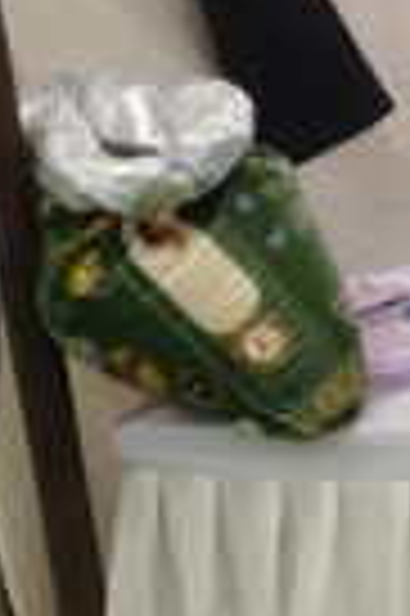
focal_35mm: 70
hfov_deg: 15.6
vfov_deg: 27.3
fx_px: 1199
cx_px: 806
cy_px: 4
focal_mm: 5.56
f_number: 1.88
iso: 50
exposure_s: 1/1033
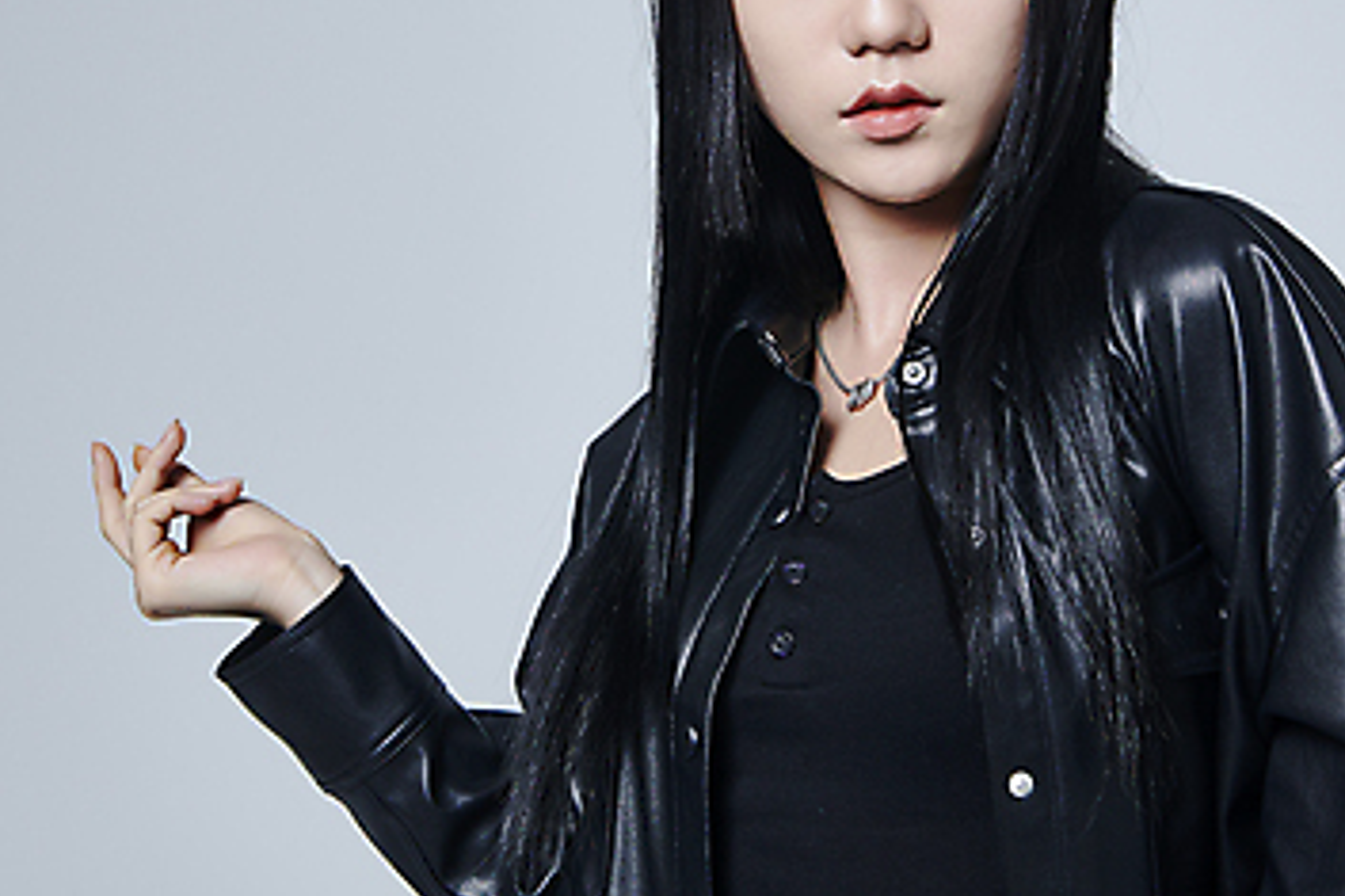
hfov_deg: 20.0
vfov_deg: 13.4
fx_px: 3809
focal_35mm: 102
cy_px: 214
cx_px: 735
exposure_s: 1/200
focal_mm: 60
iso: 125
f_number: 14
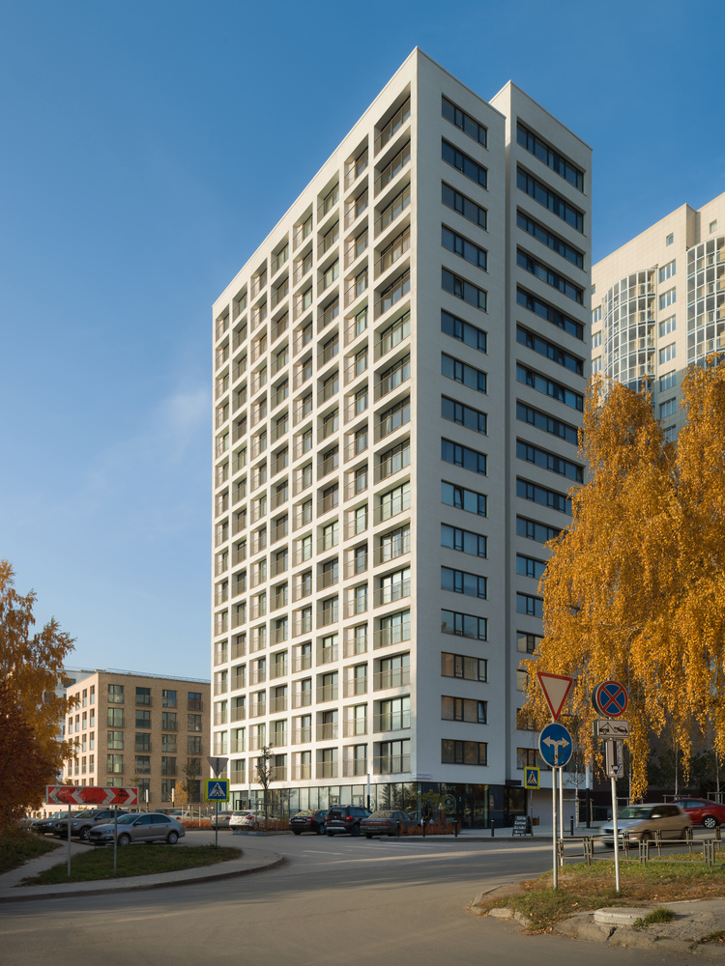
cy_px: 483
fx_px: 503
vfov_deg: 87.8
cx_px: 362
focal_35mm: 18
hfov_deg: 71.6
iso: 100
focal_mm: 24
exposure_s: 1/45
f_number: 11
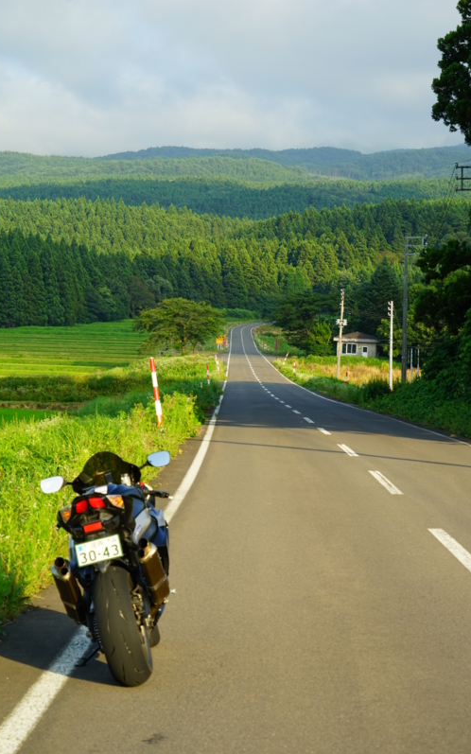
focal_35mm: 89
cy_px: 377
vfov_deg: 23.3
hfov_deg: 14.7
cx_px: 225
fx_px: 1828
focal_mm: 87
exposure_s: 1/90
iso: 200
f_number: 9.5
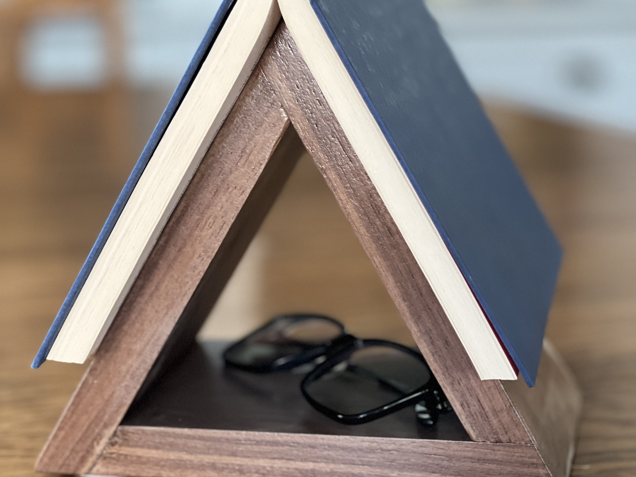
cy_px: 286
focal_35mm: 103
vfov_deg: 14.4
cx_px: 318
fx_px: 1893
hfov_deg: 19.1
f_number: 2.8
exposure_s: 1/40
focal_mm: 9
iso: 320
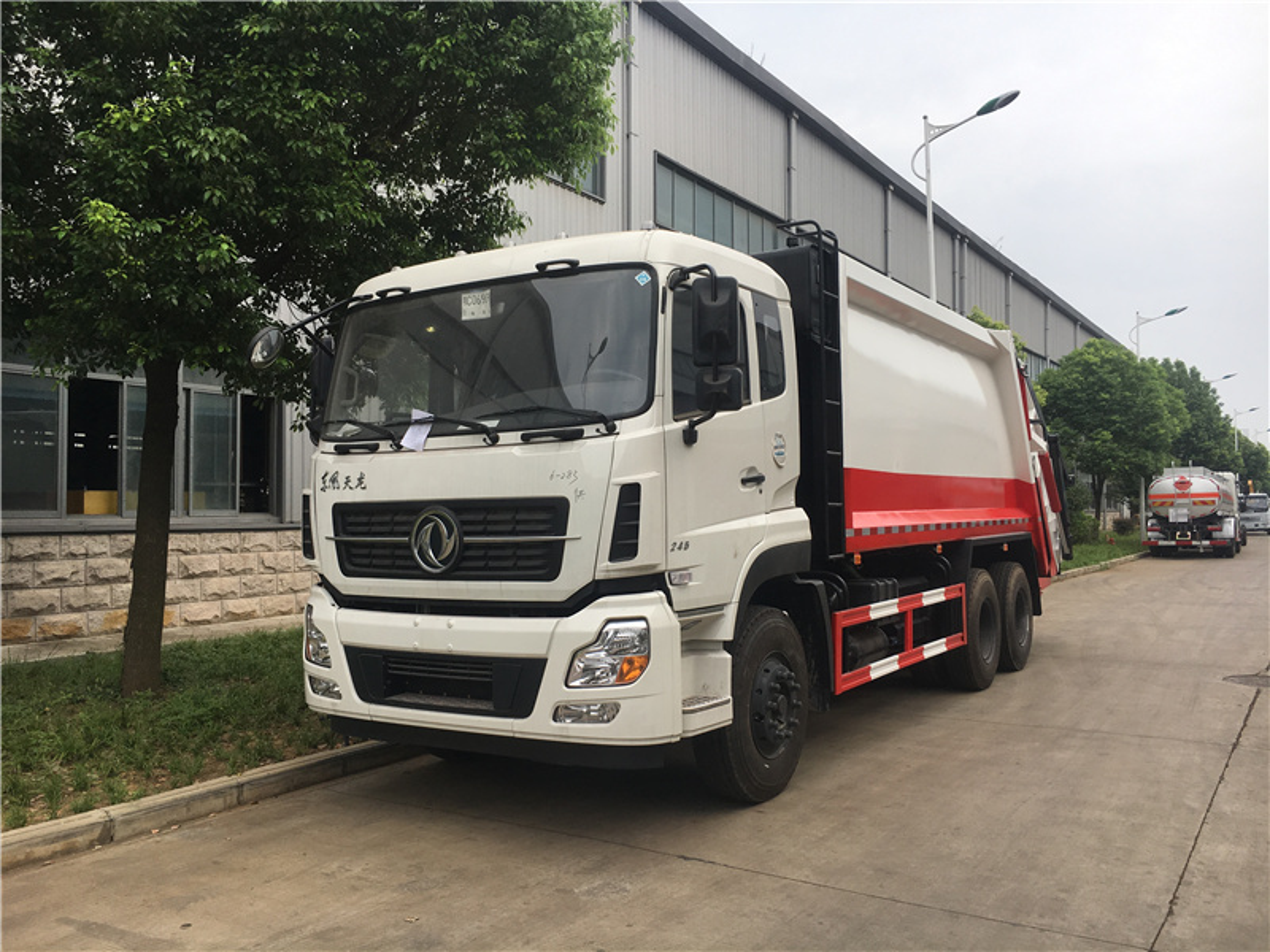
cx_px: 635
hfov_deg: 61.7
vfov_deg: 48.2
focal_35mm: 29
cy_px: 476
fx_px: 1064
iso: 25
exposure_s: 1/601
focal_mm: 4.15
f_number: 2.2
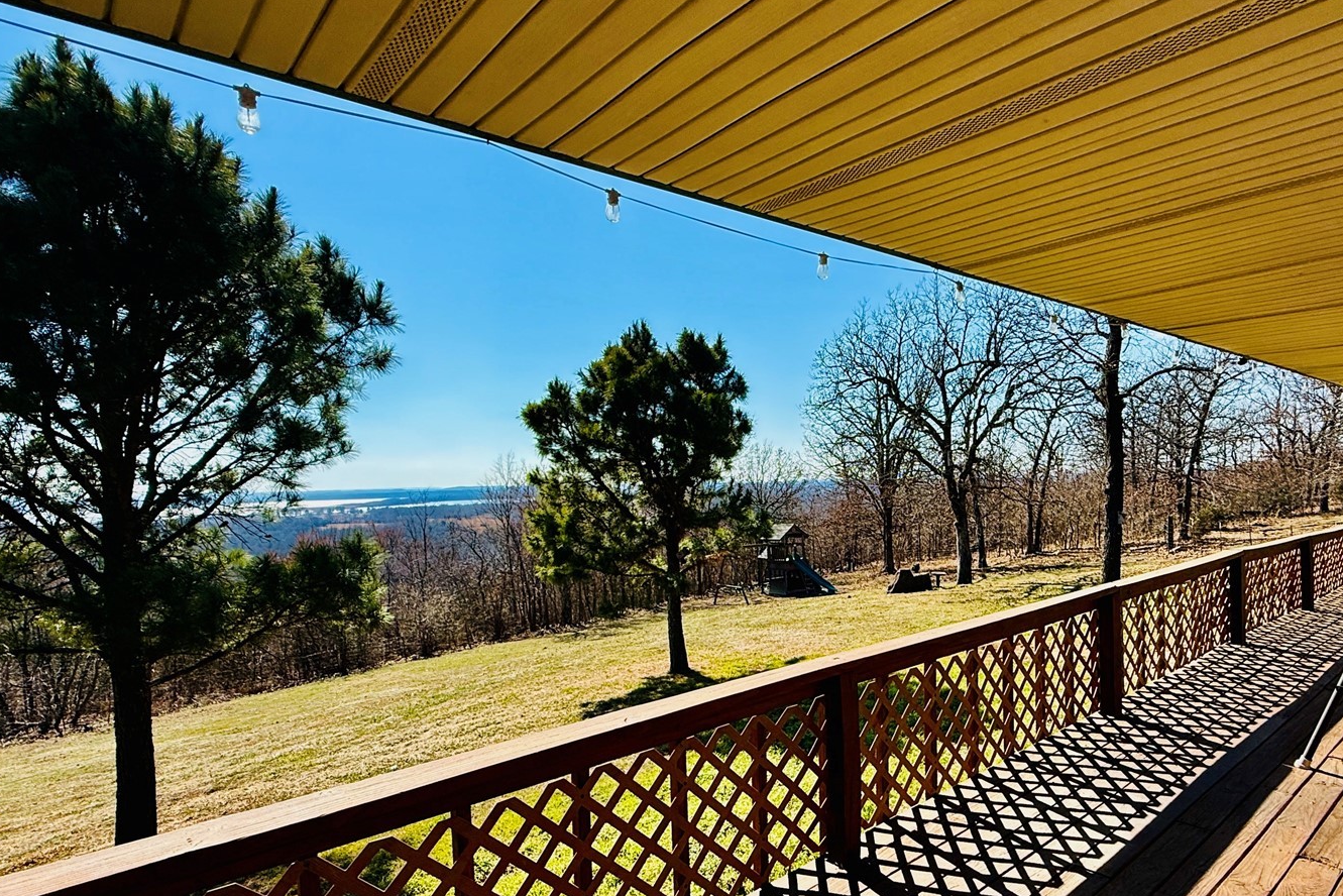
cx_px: 793
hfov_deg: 80.4
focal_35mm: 21
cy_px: 527
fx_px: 784
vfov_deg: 59.1
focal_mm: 2.22
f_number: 2.2
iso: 50
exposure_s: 1/2237
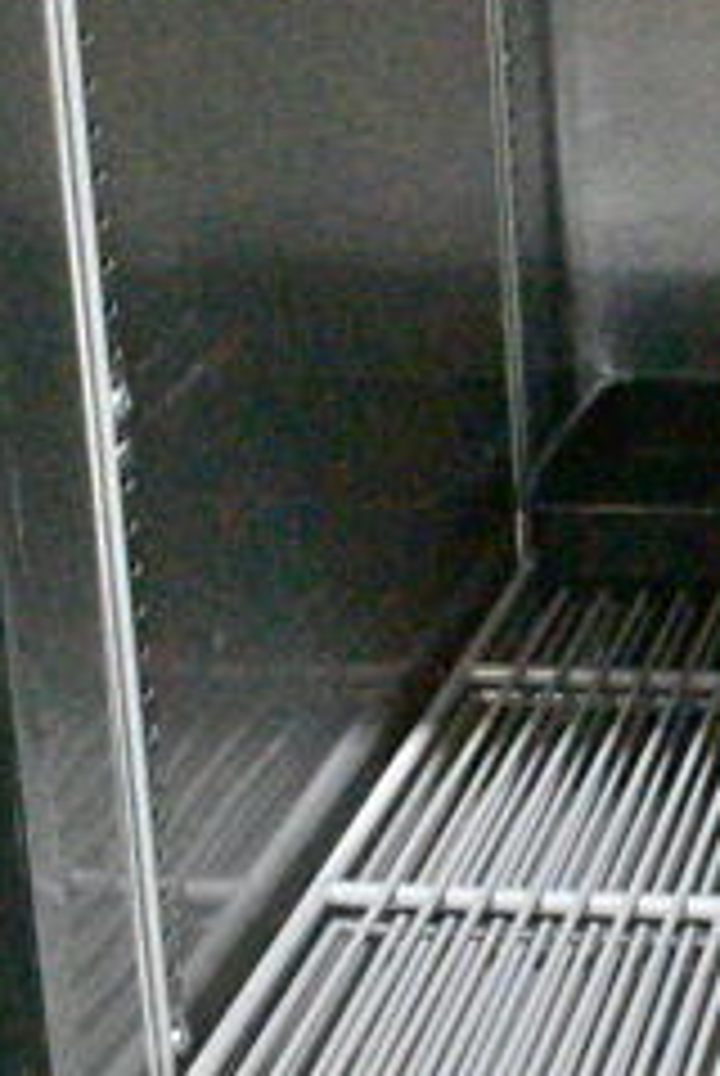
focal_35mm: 103
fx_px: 3081
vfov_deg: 19.7
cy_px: 331
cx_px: 1215
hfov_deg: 12.4
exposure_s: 1/320
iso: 25600
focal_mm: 18
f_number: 9
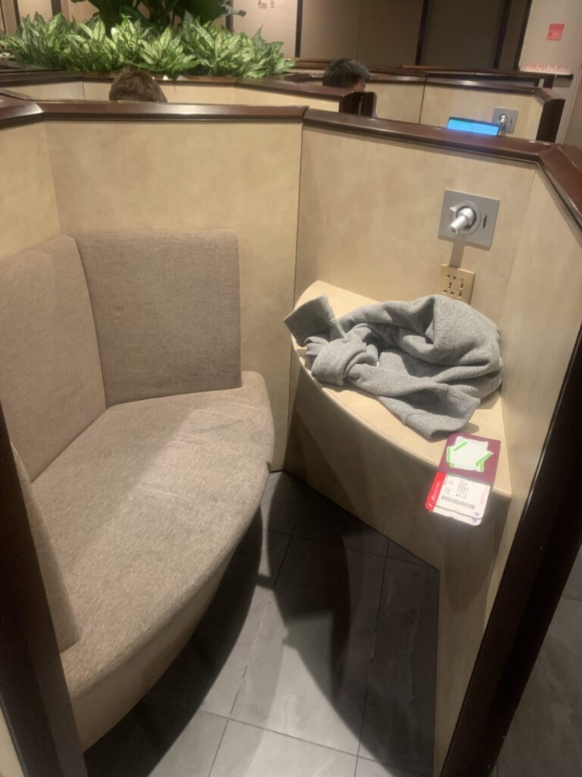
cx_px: 291
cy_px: 388
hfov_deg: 53.1
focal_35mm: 26
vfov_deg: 67.3
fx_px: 583
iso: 250
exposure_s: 1/33
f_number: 1.8
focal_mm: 4.25
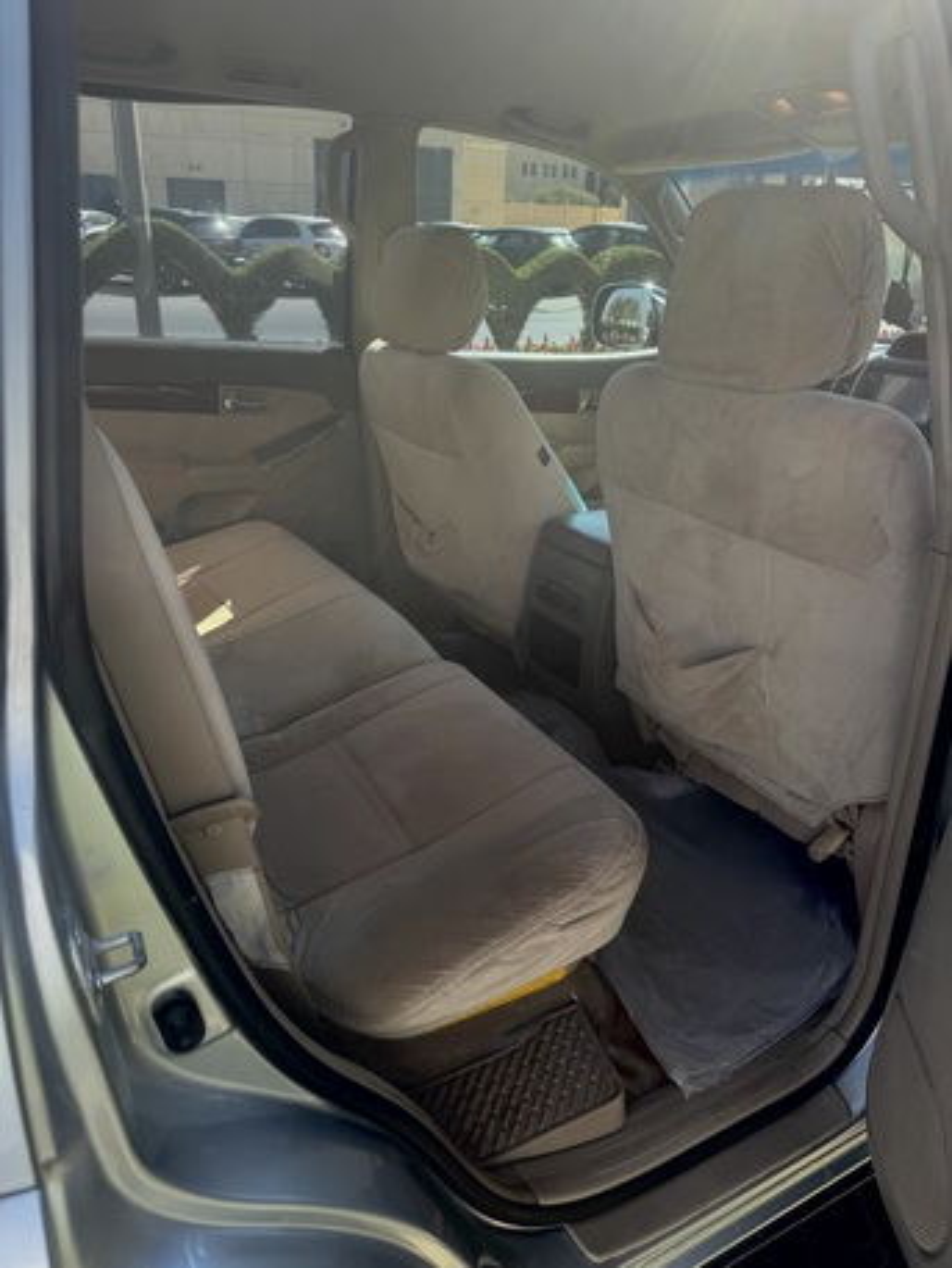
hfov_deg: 56.8
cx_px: 476
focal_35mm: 24
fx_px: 880
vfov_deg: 71.6
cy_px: 634
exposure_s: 1/1395
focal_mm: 6.76
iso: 80
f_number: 1.78
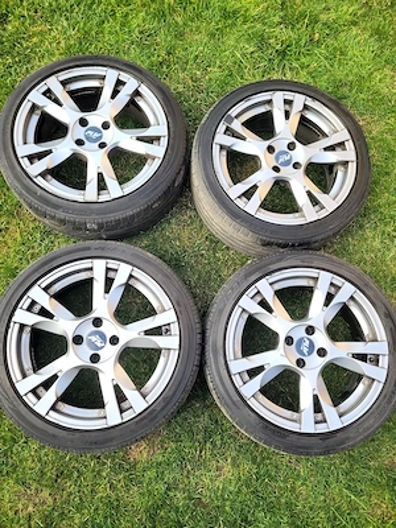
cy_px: 264
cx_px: 198
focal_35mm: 26
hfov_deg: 53.1
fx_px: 397
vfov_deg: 67.3
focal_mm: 5.4
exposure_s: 1/265
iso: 40
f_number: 1.8
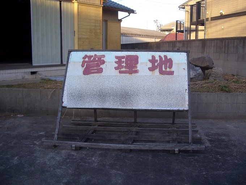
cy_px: 92
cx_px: 123
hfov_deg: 52.6
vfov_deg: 40.7
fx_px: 249
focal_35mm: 35
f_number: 2.6
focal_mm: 5.8
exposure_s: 1/160
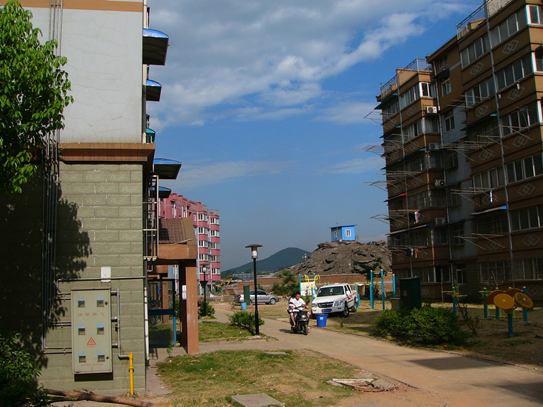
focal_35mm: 36
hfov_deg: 51.4
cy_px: 204
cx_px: 272
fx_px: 564
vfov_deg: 39.6
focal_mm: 6
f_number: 4.6
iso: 50
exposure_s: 1/800
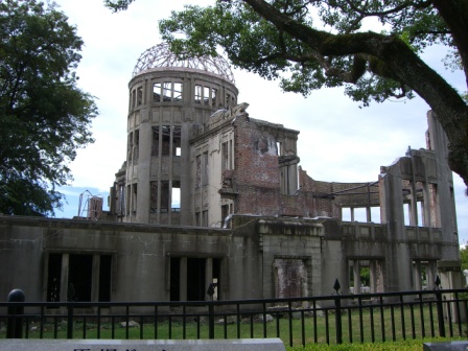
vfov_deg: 37.7
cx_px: 234
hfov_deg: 49.0
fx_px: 514
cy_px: 176
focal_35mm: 38
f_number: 4.3
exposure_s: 1/500
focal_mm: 6.2
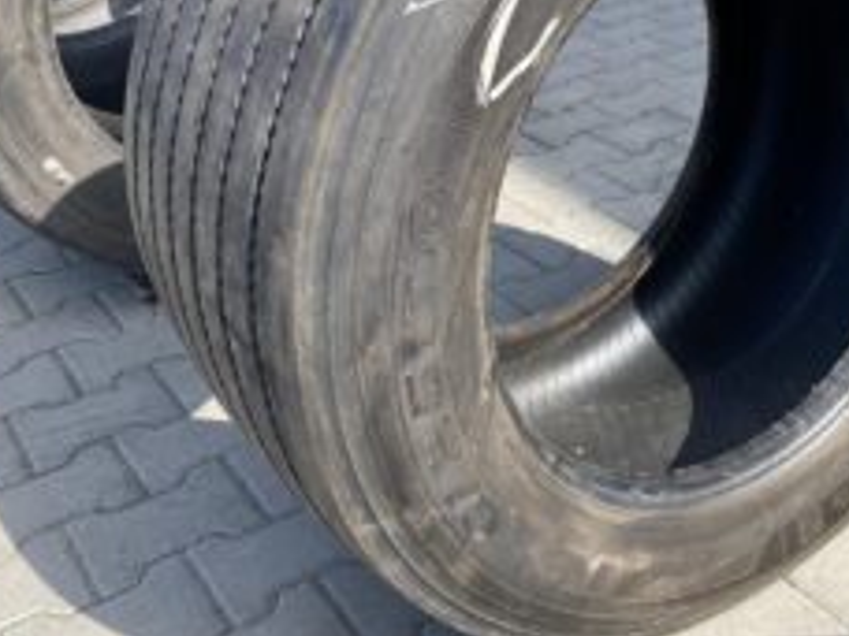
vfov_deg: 29.3
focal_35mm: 49
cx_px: 566
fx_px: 1202
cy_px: 173
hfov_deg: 38.5
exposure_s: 1/747
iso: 32
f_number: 1.8
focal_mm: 4.25
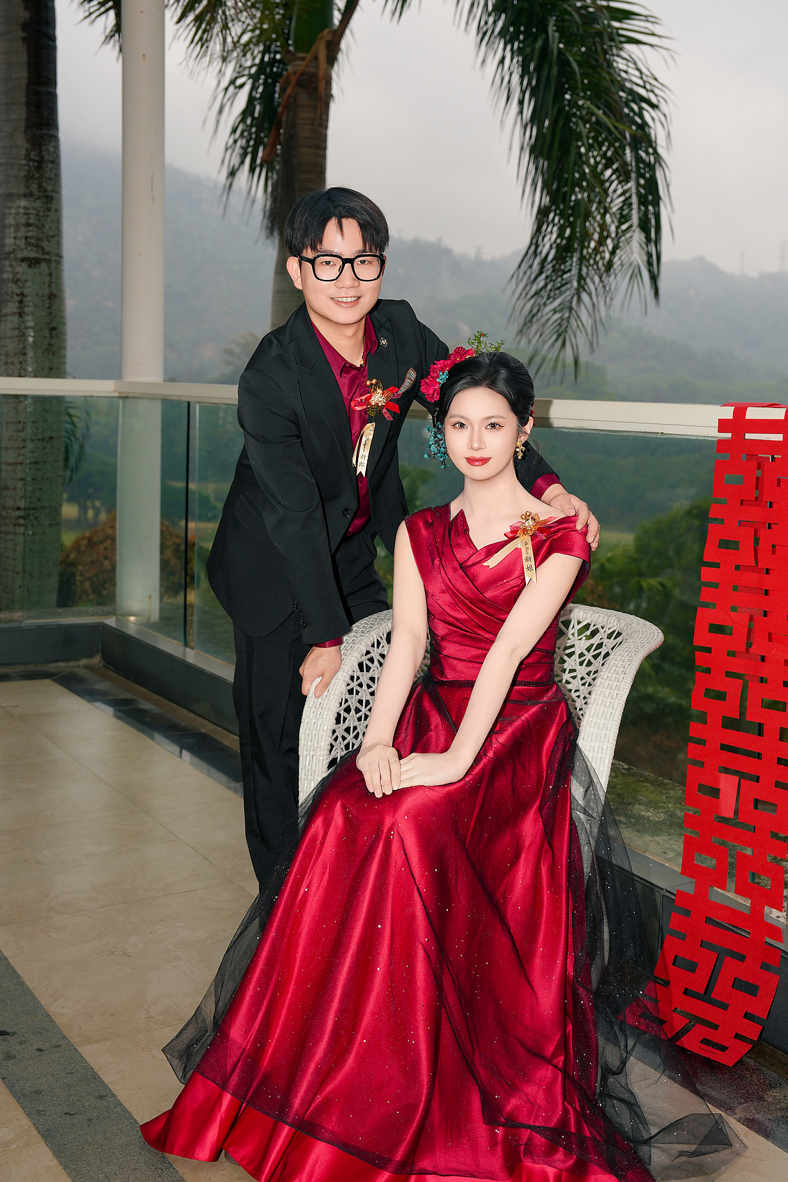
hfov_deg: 31.2
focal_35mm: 43
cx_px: 433
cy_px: 528
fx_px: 1412
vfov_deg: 45.4
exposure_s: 1/100
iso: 160
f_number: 4.5
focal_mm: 38
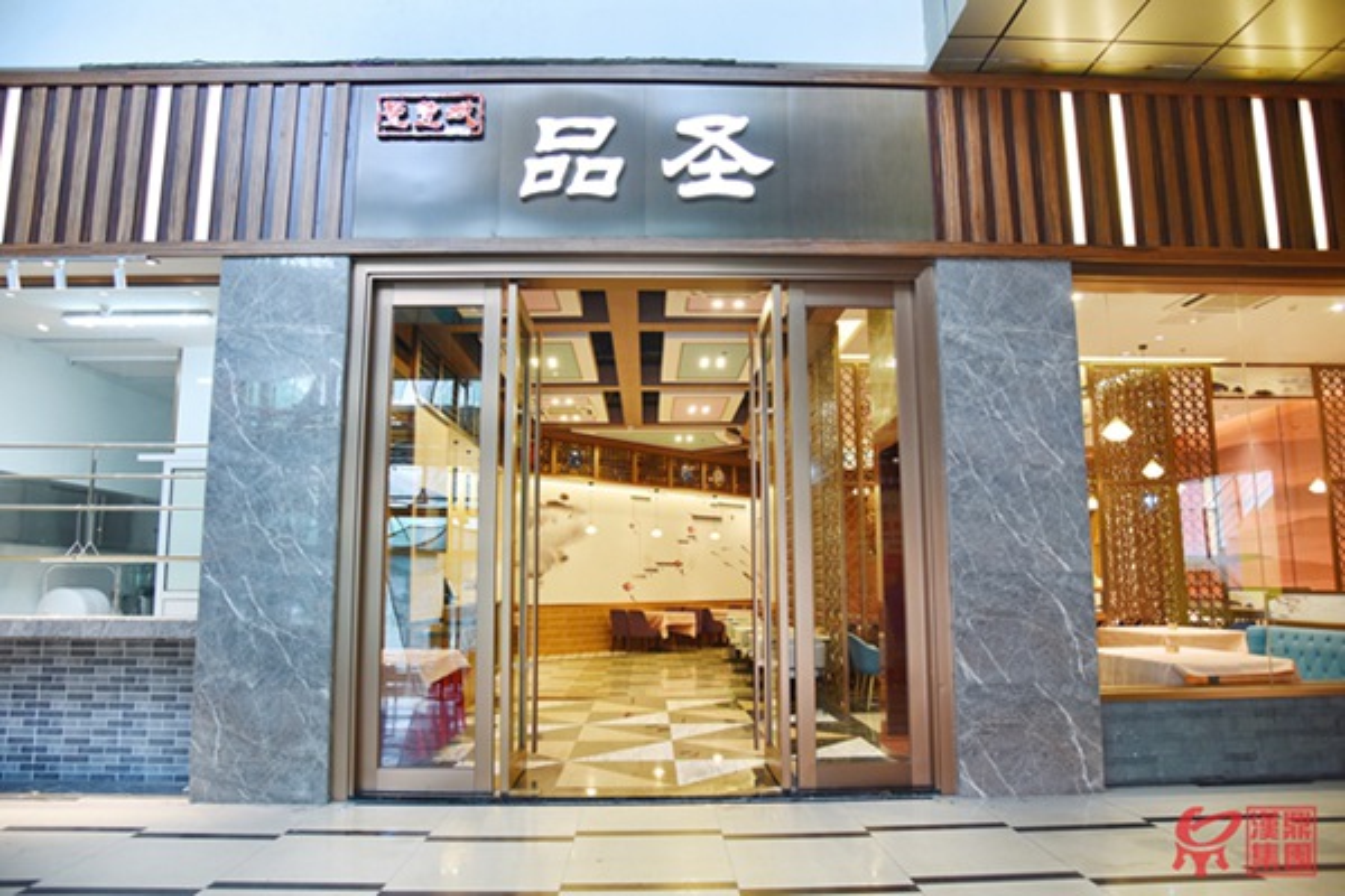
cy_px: 448
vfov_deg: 53.1
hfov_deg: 73.7
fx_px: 897
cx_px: 672
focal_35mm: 24
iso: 400
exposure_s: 1/80
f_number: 4.5
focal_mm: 24
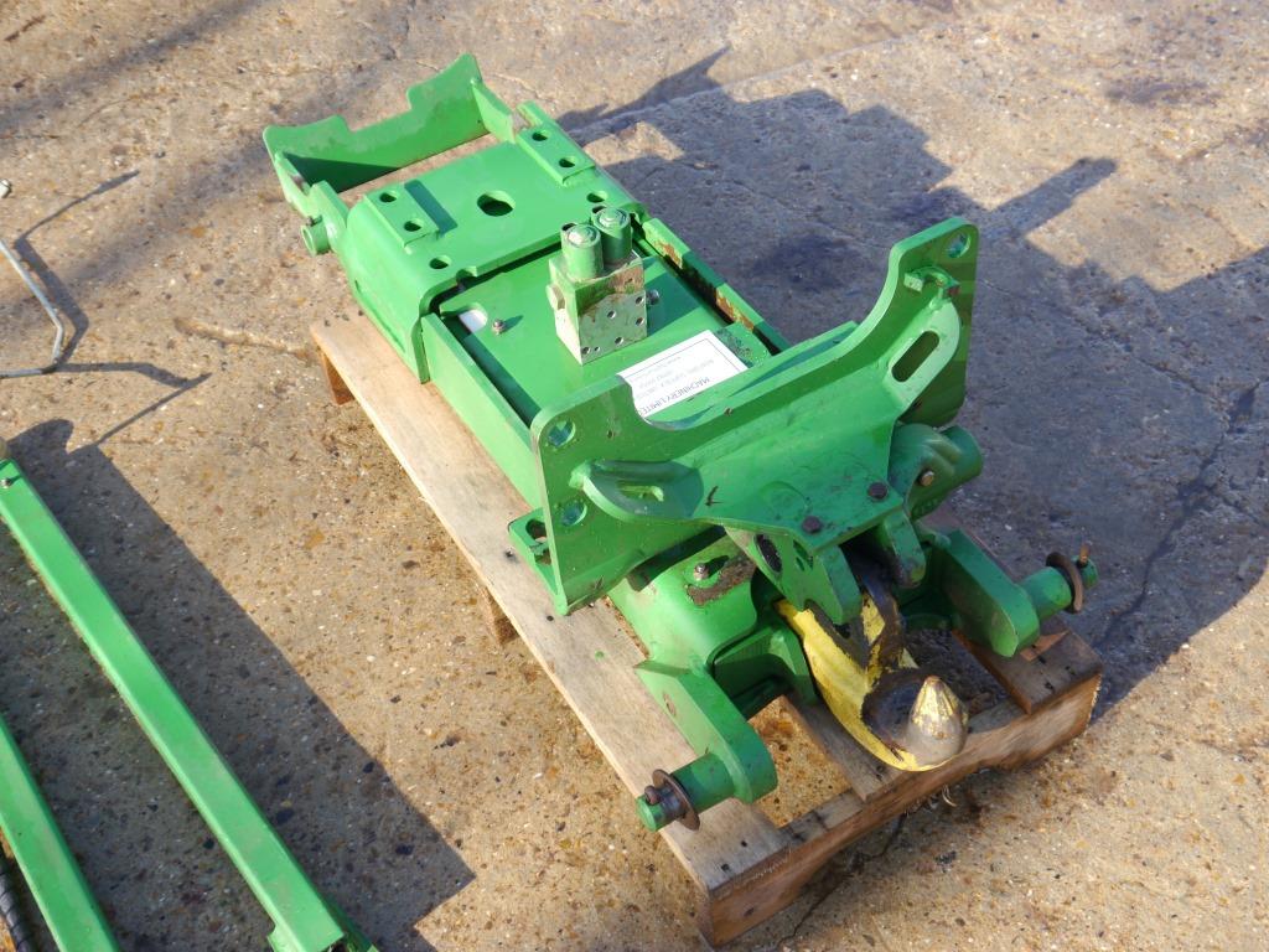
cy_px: 476
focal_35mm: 46
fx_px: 1686
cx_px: 634
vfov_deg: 31.5
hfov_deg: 41.2
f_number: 5.6
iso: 160
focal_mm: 23
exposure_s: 1/125
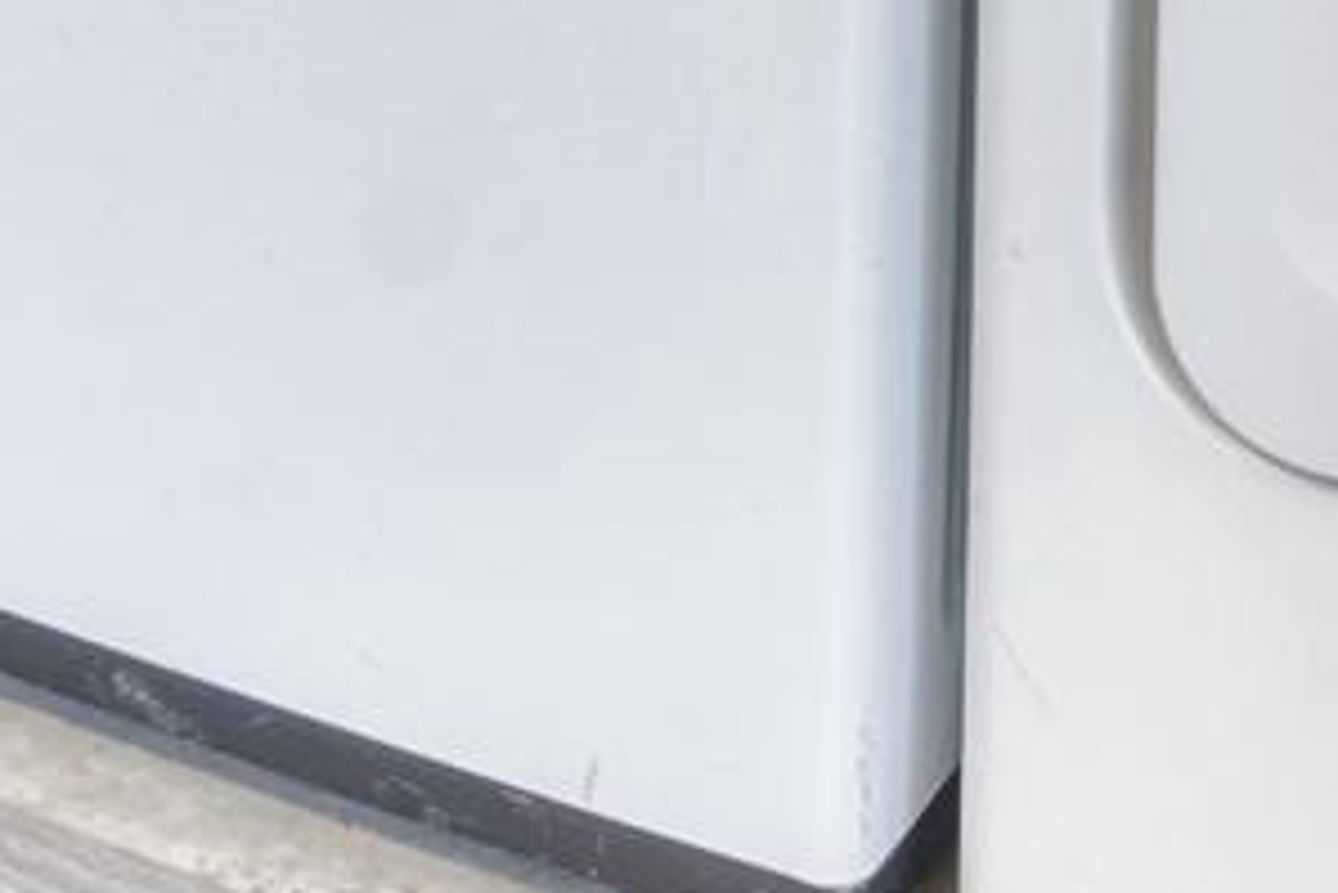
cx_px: -660
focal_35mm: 110
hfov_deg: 16.9
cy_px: -1615
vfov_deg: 10.0
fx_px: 4090
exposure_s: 1/400
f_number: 7.1
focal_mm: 16
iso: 640
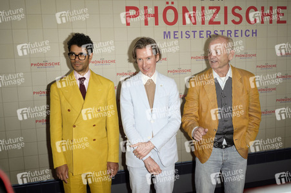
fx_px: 291
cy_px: 96
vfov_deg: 36.8
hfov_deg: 53.2
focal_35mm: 36
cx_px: 146
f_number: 5.6
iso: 320
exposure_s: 1/160
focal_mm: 36
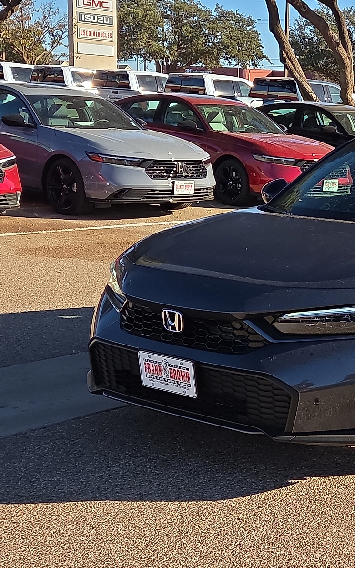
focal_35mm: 64
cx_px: 374
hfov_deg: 19.6
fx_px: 991
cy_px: 284
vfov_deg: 32.0
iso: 25
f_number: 1.8
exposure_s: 1/1111
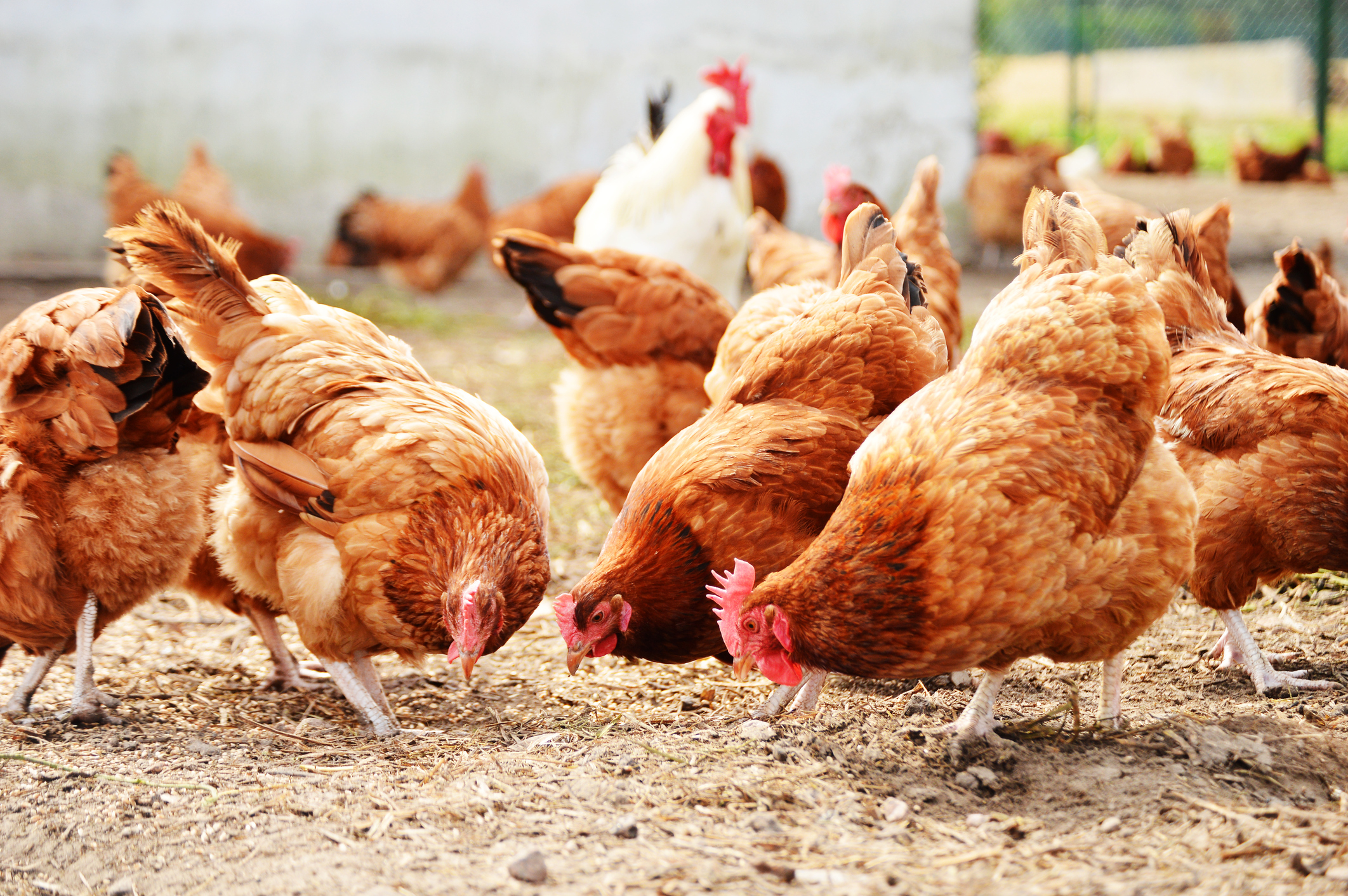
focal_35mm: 105
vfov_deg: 13.0
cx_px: 674
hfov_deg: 19.5
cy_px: 448
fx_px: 3928
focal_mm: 70
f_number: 4.2
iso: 200
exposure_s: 1/500
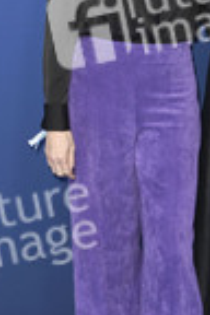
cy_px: 127
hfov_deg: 8.5
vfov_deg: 12.8
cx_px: 223
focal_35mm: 161
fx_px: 1409
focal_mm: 58
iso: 800
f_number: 4
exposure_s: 1/320
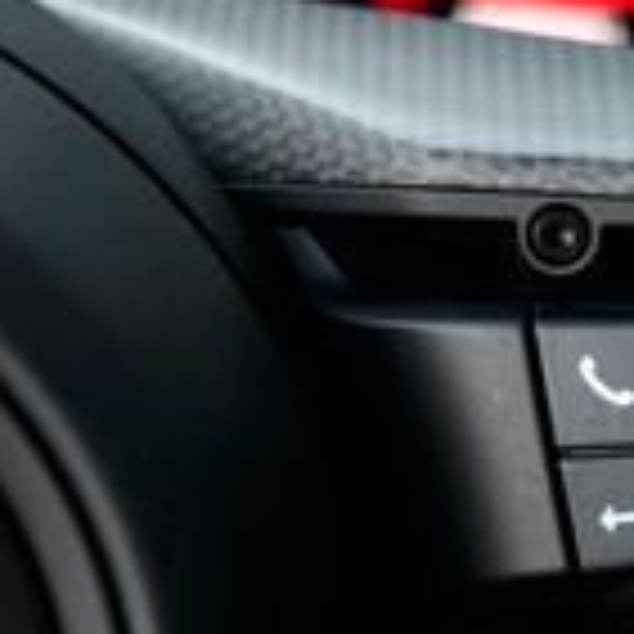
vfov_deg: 7.3
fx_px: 4973
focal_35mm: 240
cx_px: 931
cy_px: 447
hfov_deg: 7.2
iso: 500
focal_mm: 62
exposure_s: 1/80
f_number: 5
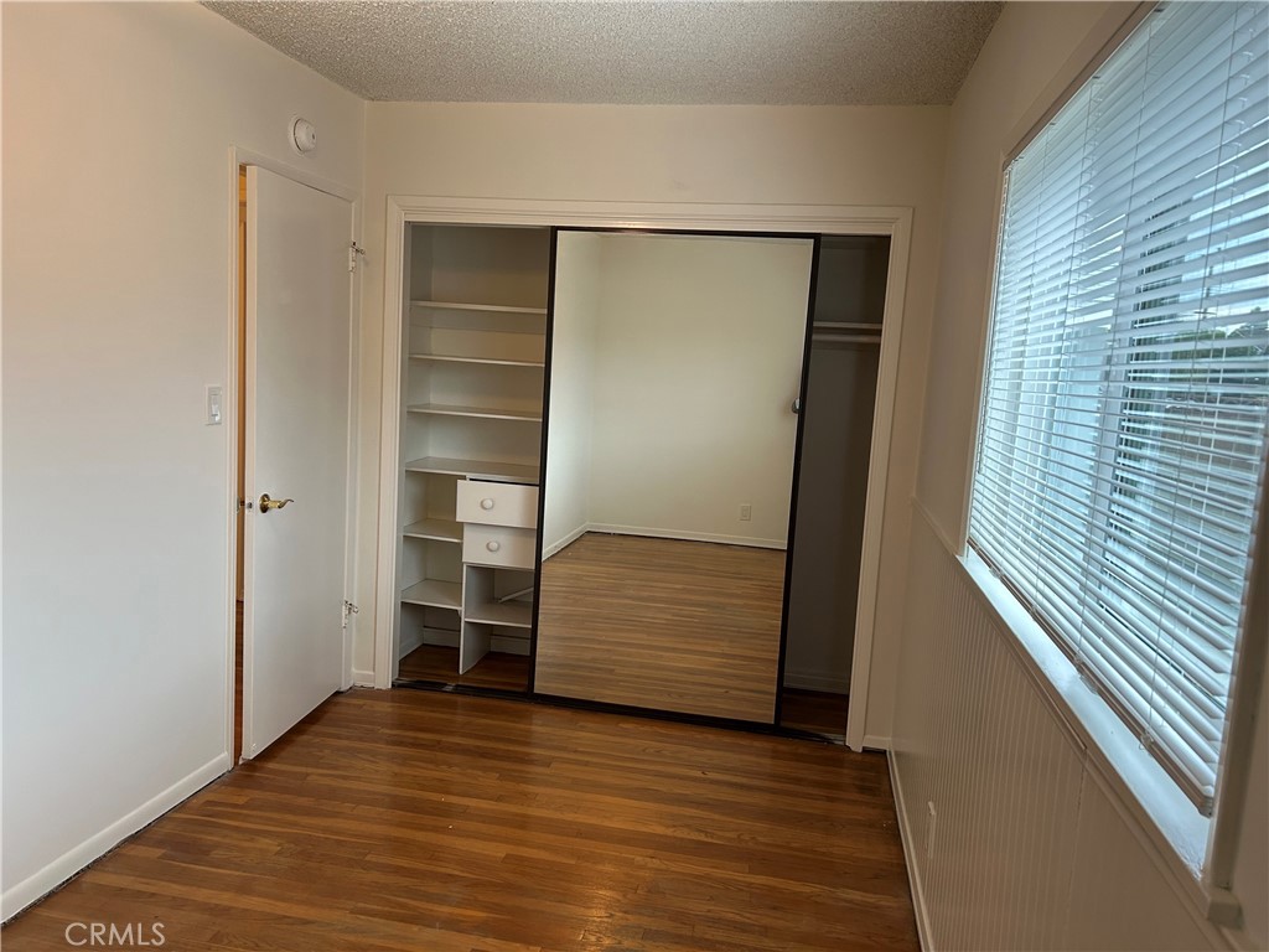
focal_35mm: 26
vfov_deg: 53.1
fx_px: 953
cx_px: 634
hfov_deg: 67.3
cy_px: 476
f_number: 1.5
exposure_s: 1/120
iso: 125
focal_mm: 5.7
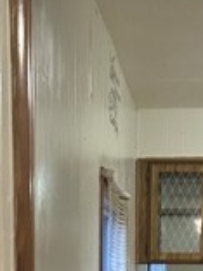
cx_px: 118
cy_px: 549
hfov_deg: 11.6
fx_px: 1001
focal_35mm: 128
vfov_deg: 13.2
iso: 500
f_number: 1.5
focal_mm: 5.7
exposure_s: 1/40
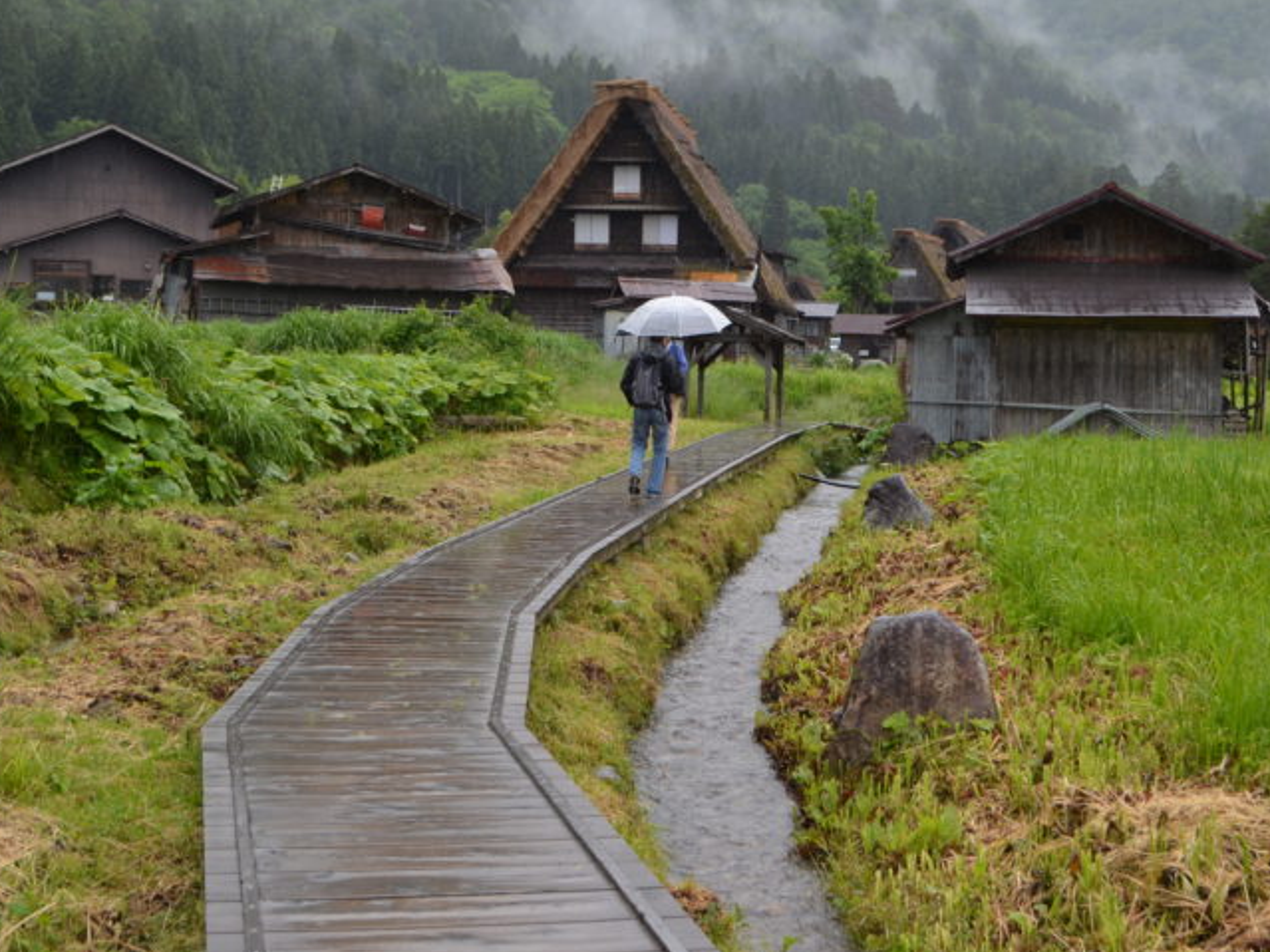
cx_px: 670
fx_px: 2201
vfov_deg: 24.3
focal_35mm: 60
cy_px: 336
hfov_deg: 32.2
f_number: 7.1
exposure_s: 1/200
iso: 200
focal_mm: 26
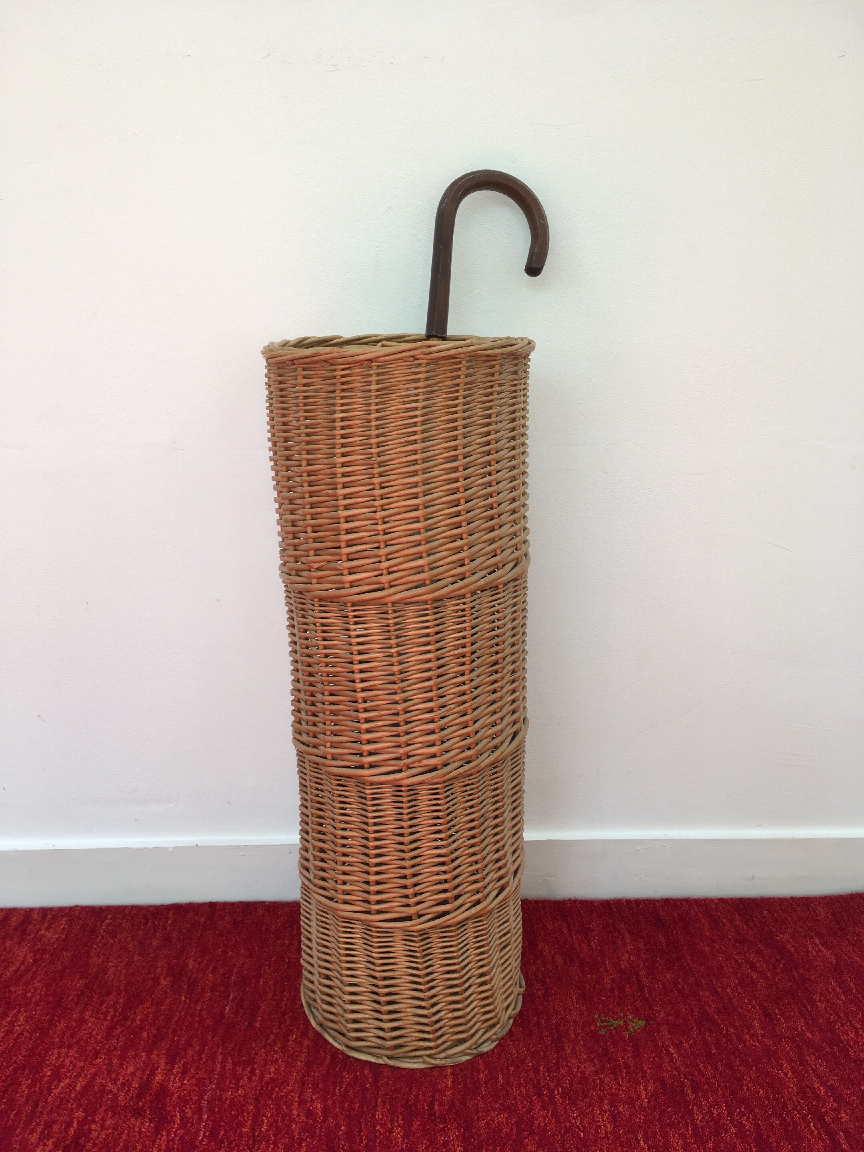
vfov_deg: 61.7
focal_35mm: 29
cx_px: 432
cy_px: 576
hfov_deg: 48.2
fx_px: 965
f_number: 2.2
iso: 25
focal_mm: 4.15
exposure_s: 1/50
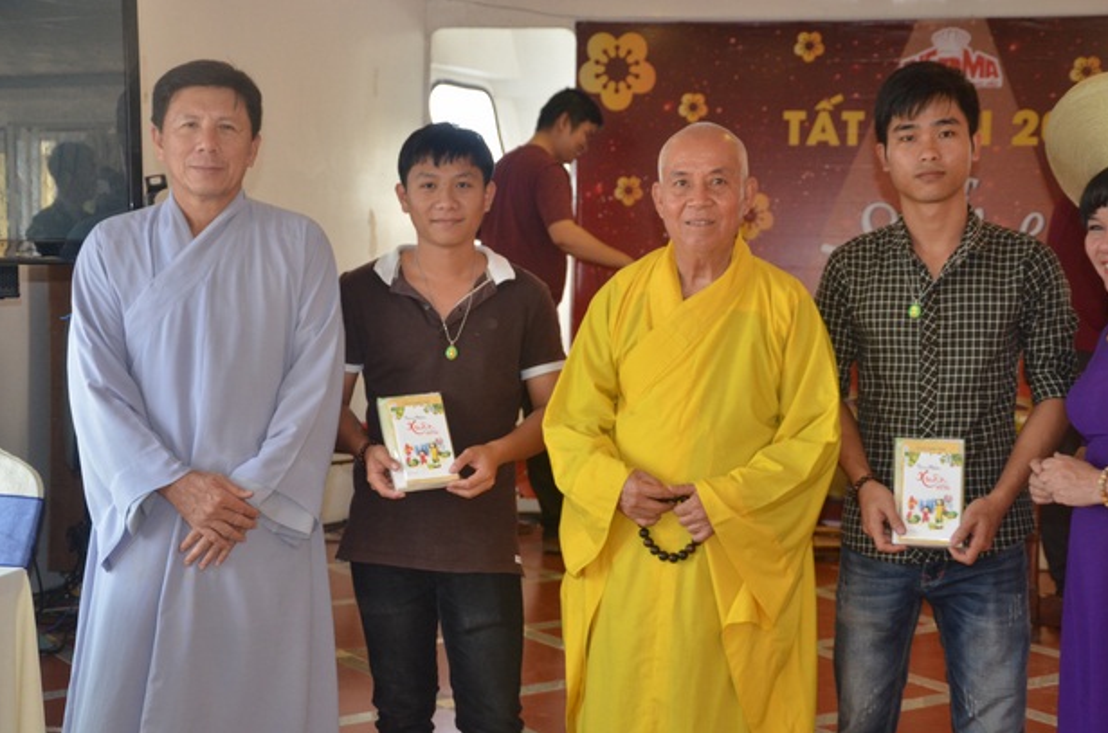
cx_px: 578
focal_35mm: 56
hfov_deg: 36.0
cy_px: 374
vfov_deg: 24.3
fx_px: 1705
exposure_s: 1/200
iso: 1000
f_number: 5
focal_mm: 35
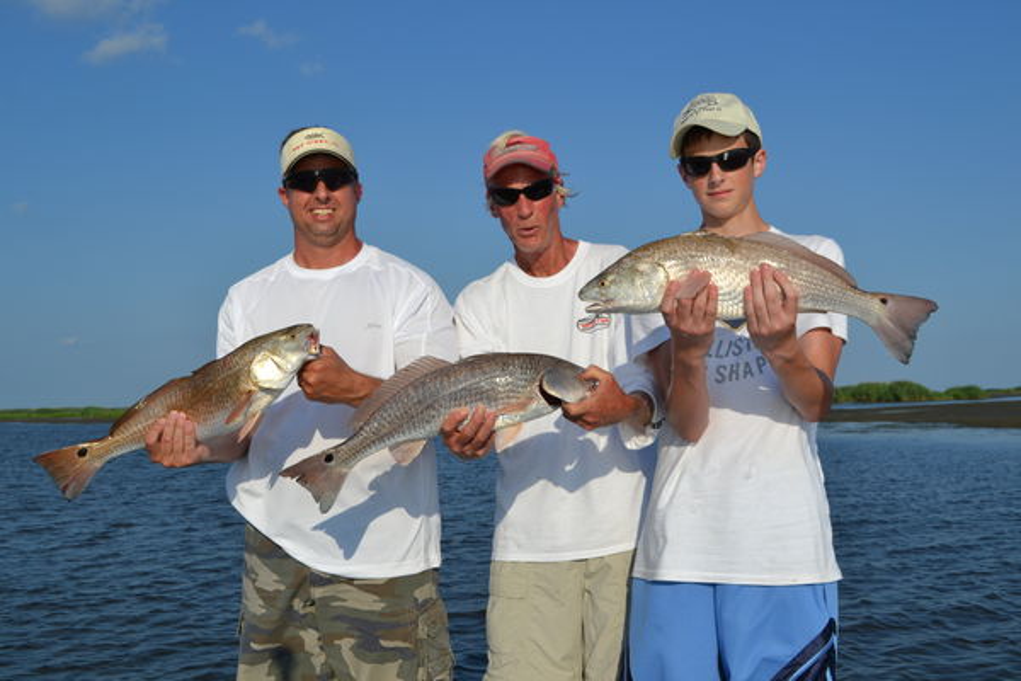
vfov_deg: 36.9
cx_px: 510
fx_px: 1021
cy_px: 340
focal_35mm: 36
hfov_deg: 53.1
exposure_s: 1/320
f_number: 9
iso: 100
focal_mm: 24
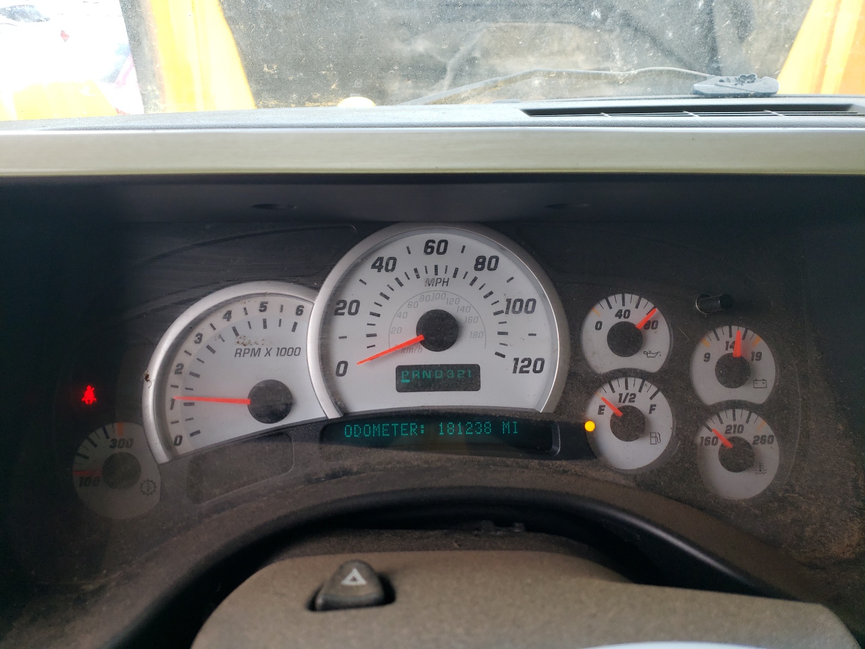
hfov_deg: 67.3
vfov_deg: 53.1
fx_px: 650
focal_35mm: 26
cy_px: 324
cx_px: 432
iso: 52
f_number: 1.5
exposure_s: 1/100
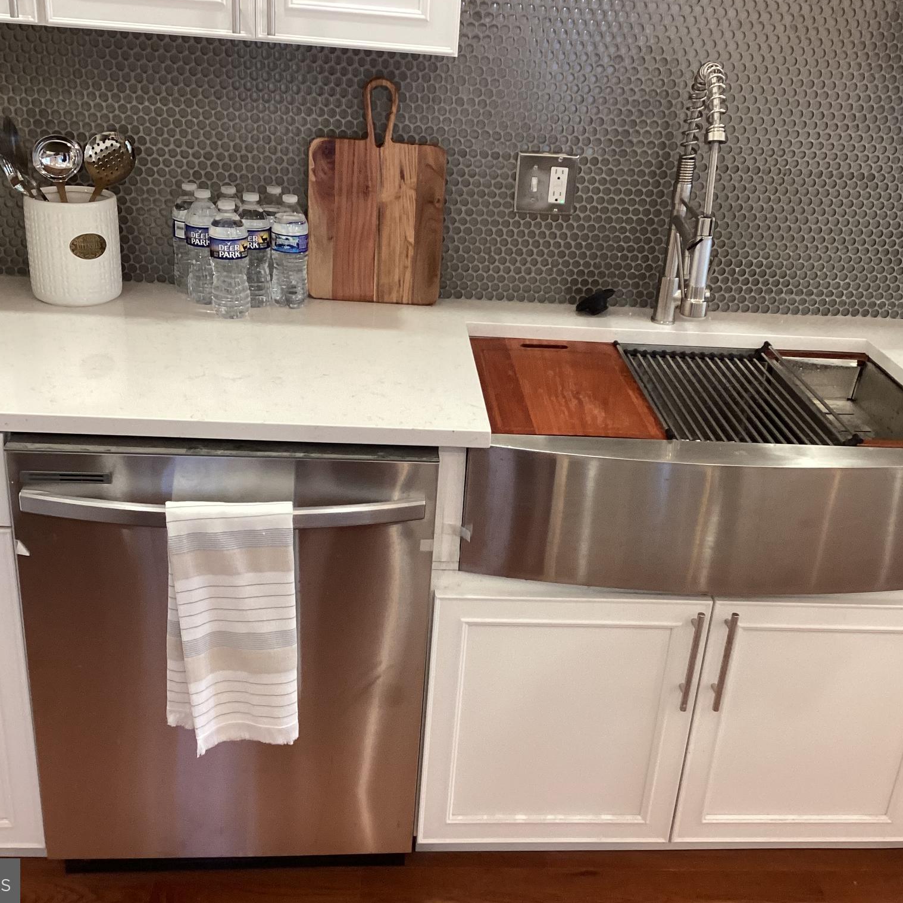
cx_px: 481
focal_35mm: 37
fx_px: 1092
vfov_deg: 44.9
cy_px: 450
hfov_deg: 44.9
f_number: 2.4
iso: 160
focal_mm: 3.3
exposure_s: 1/60
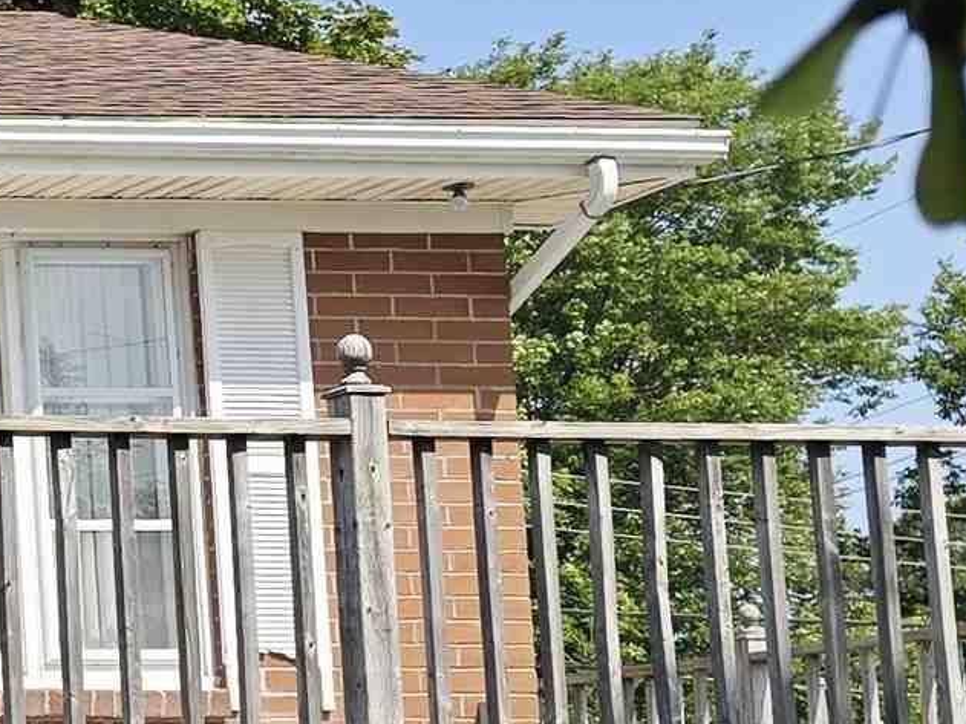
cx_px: -1346
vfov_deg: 13.1
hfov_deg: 13.2
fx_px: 3125
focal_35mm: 112
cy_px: 629
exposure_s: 1/714
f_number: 1.7
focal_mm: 6.3
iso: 12
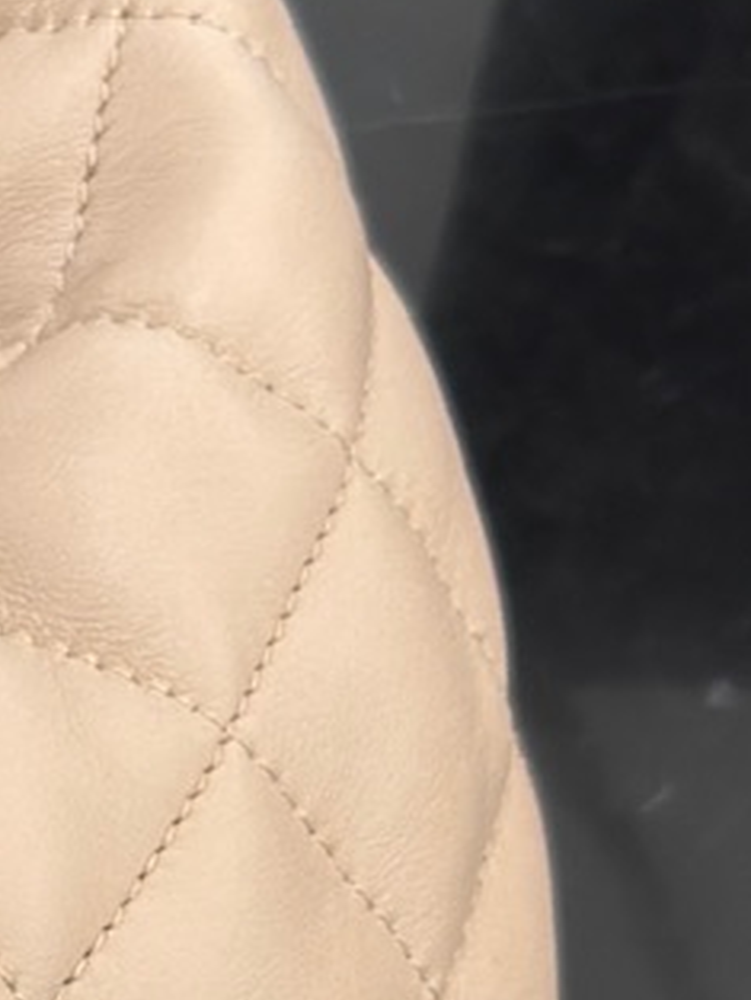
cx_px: -1537
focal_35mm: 229
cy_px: 1693
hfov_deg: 6.0
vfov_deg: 8.4
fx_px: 6620
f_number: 1.78
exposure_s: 1/70
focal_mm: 6.76
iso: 100
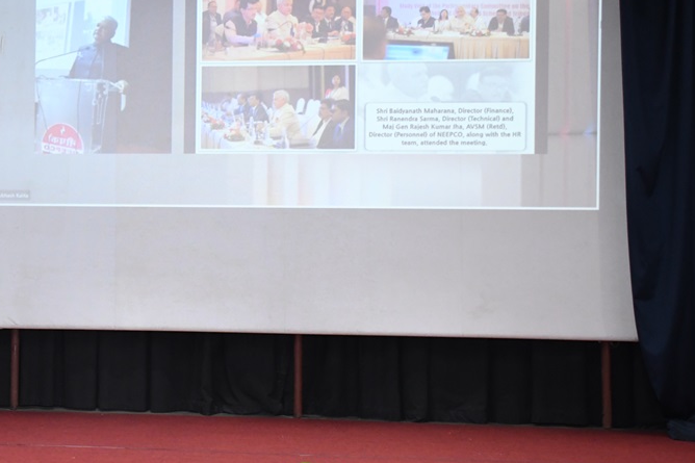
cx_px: 130
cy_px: 192
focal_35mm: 65
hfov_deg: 30.2
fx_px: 1254
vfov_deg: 20.9
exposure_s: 1/125
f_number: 5
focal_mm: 26
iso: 3200
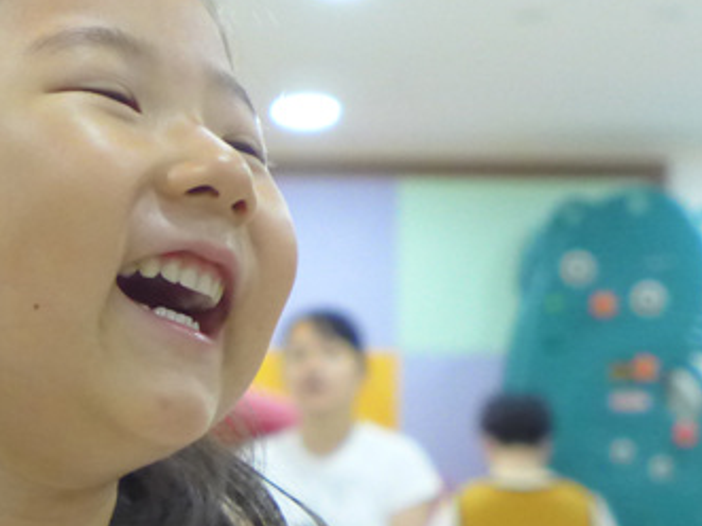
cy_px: 312
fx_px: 3527
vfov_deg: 8.5
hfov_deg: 11.3
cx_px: 66
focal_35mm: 174
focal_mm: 17.7
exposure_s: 1/400
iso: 1600
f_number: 2.3
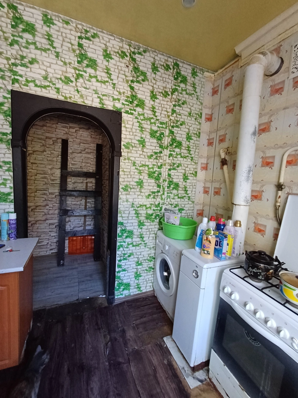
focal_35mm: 16
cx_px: 149
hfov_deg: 78.1
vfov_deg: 94.5
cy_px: 199
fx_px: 184
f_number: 2.2
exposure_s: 1/25
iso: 200
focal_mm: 1.64
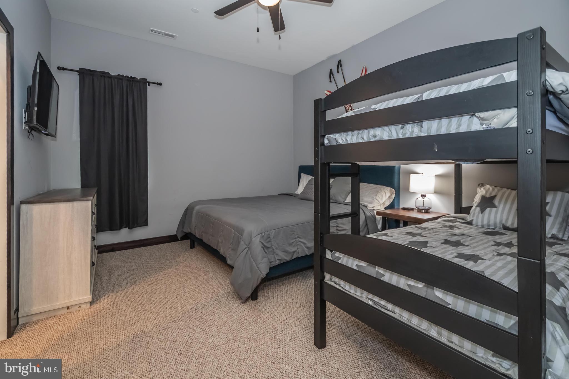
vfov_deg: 77.3
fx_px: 237
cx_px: 284
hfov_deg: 100.4
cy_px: 190
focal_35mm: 15
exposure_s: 1/50
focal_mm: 10
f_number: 3.5
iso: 1250
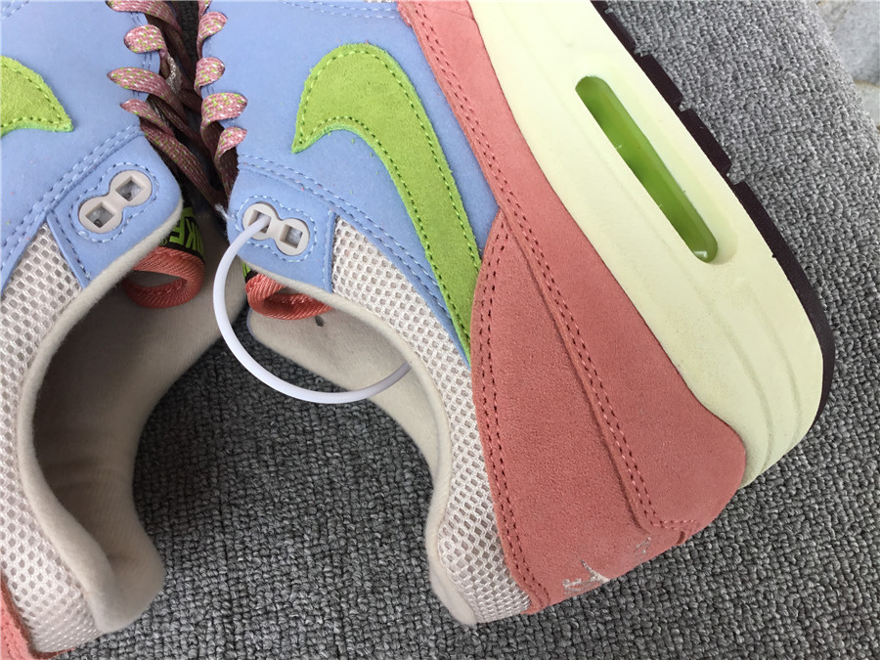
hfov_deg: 58.4
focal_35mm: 31
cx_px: 440
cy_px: 330
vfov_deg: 45.4
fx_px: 788
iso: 25
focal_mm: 3.3
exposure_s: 1/226
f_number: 2.4
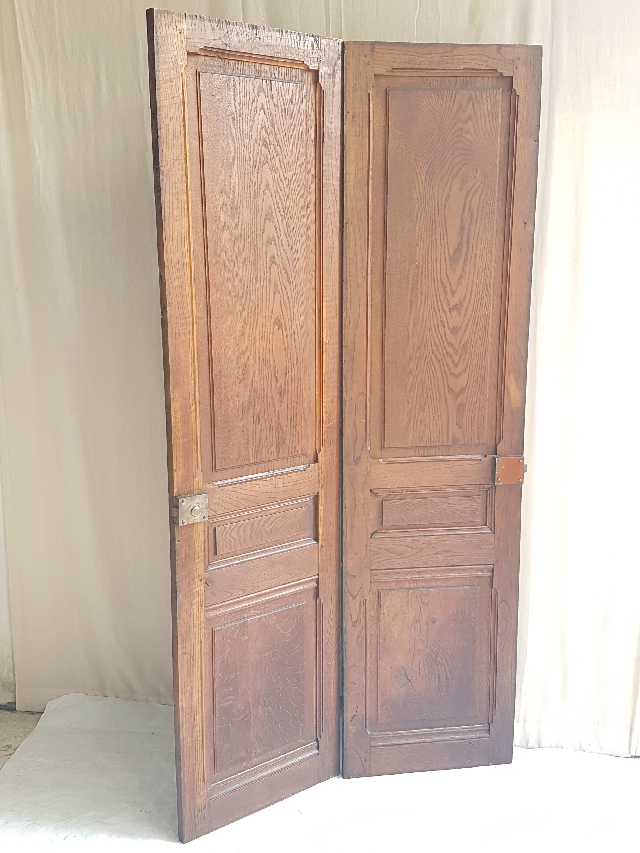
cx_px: 320
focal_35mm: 26
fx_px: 641
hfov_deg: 53.1
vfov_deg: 67.3
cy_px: 426
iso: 100
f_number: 1.7
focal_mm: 4.2
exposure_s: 1/50
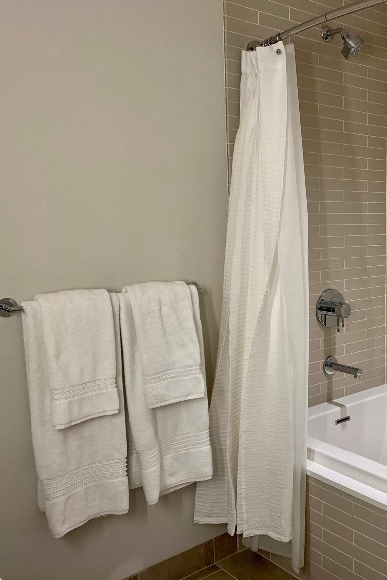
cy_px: 288
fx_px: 596
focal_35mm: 37
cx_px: 360
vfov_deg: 51.9
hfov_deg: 33.7
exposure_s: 1/120
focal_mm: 4.25
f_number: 1.8
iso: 125
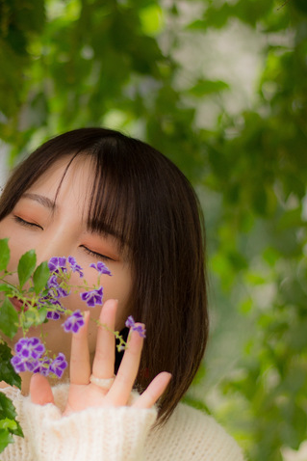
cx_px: 70
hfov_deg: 12.1
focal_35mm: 113
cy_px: 234
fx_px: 1444
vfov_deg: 18.1
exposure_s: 1/200
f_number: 1.8
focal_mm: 50
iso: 500
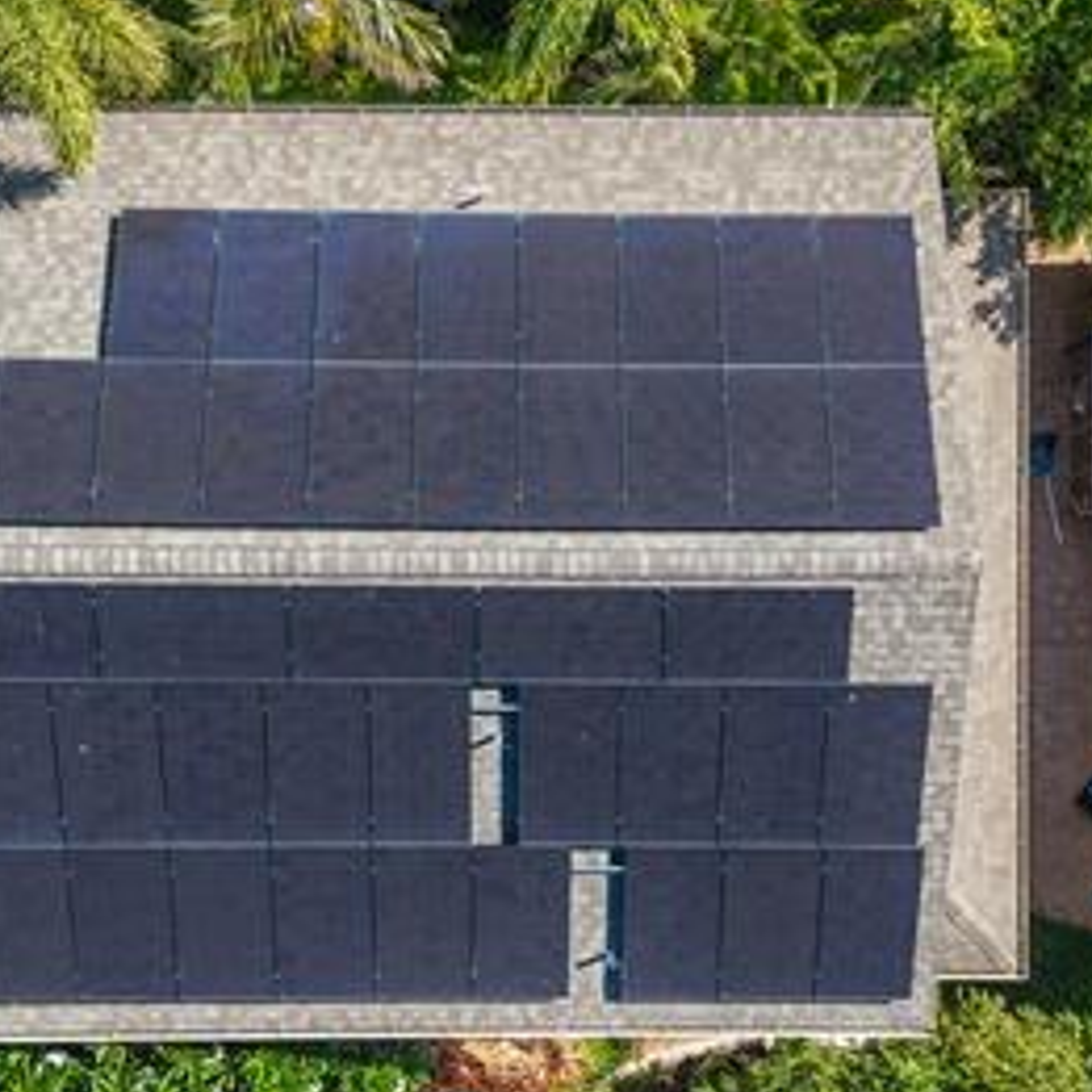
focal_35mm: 52
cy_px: 678
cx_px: 548
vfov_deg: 32.6
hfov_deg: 32.8
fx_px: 1856
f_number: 1.8
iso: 120
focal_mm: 8.67
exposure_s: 1/50
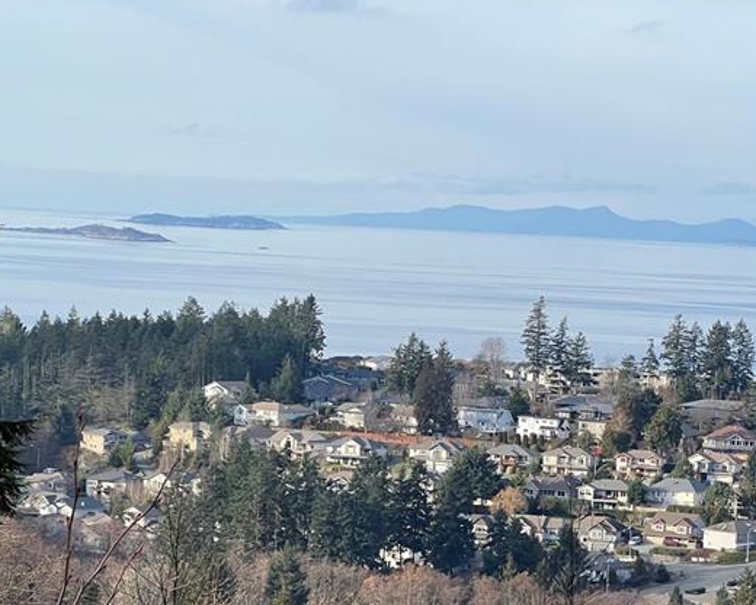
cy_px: 542
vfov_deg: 10.4
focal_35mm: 148
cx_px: 702
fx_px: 3311
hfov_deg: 12.9
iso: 32
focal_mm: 9
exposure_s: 1/370
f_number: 2.8
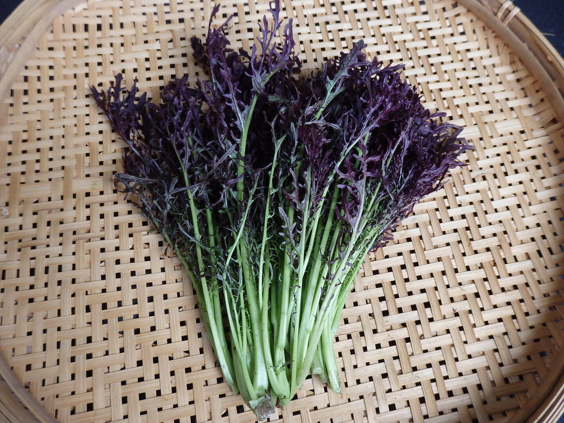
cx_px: 282
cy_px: 212
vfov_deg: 54.9
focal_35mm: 25
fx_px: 407
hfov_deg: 69.4
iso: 250
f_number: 3
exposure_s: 1/30
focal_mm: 4.5
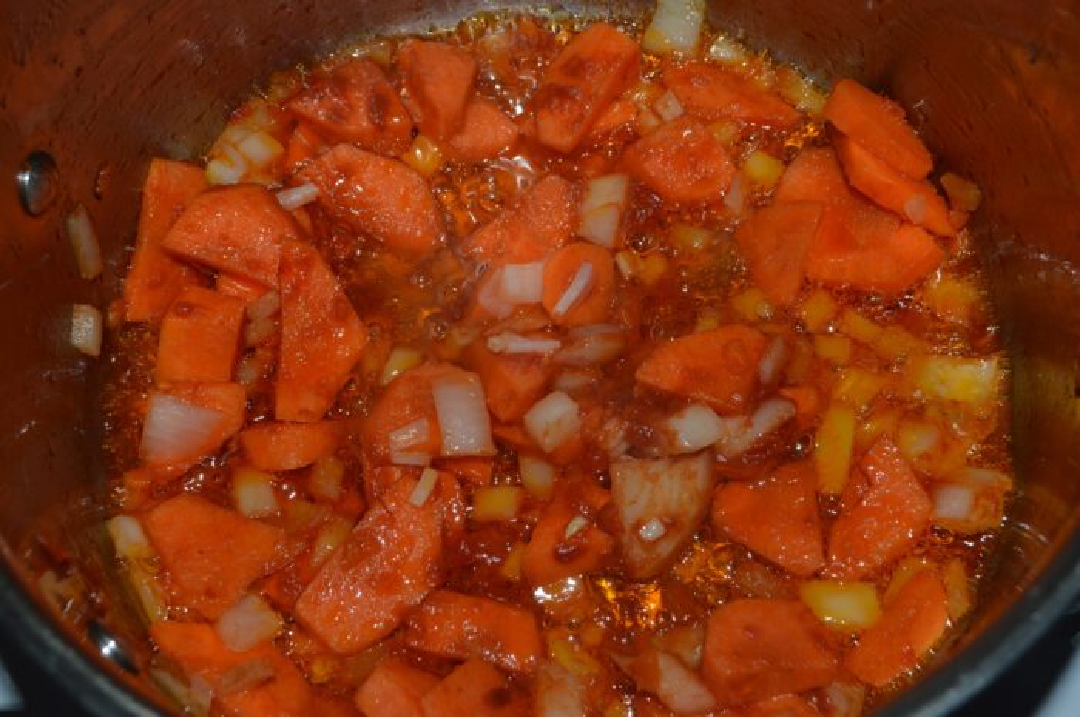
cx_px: 540
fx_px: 1438
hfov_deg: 41.2
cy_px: 358
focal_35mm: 48
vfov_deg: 28.0
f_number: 8
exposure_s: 1/60
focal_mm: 32
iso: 100
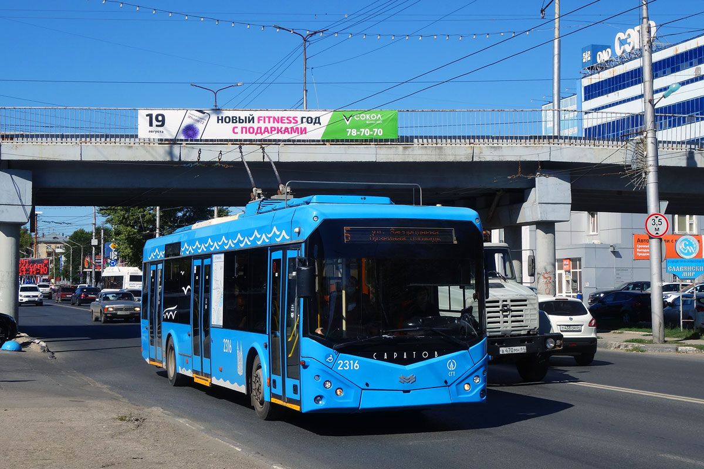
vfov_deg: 31.2
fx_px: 841
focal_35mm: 43
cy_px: 234
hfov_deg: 45.4
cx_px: 352
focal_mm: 16.01
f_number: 8
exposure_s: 1/500
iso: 125
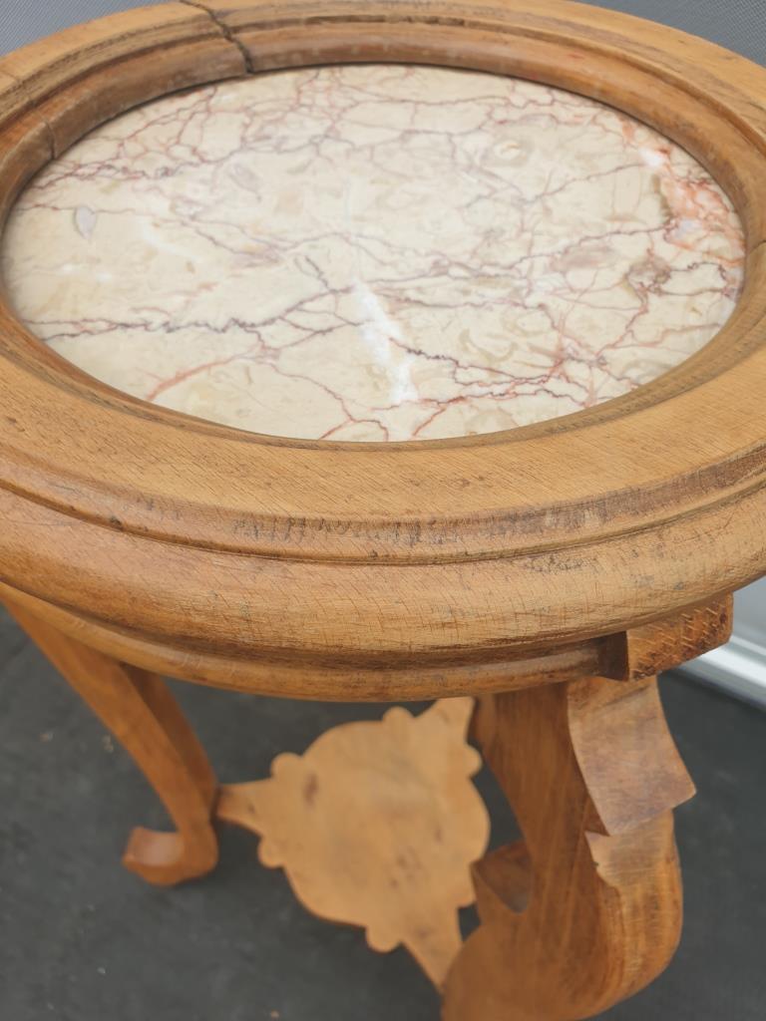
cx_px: 383
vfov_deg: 67.3
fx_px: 767
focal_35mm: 26
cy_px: 510
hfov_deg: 53.1
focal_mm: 4.3
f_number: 2.4
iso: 50
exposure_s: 1/100
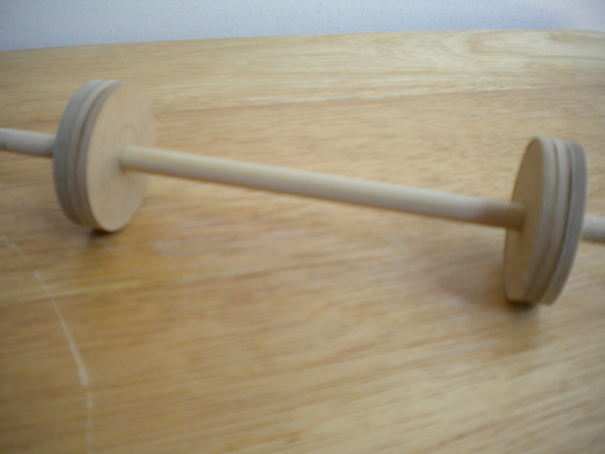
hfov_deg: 52.6
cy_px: 227
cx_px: 302
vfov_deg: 40.7
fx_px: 612
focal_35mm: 35
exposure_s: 1/61.4
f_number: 3.1
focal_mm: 6.3
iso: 259
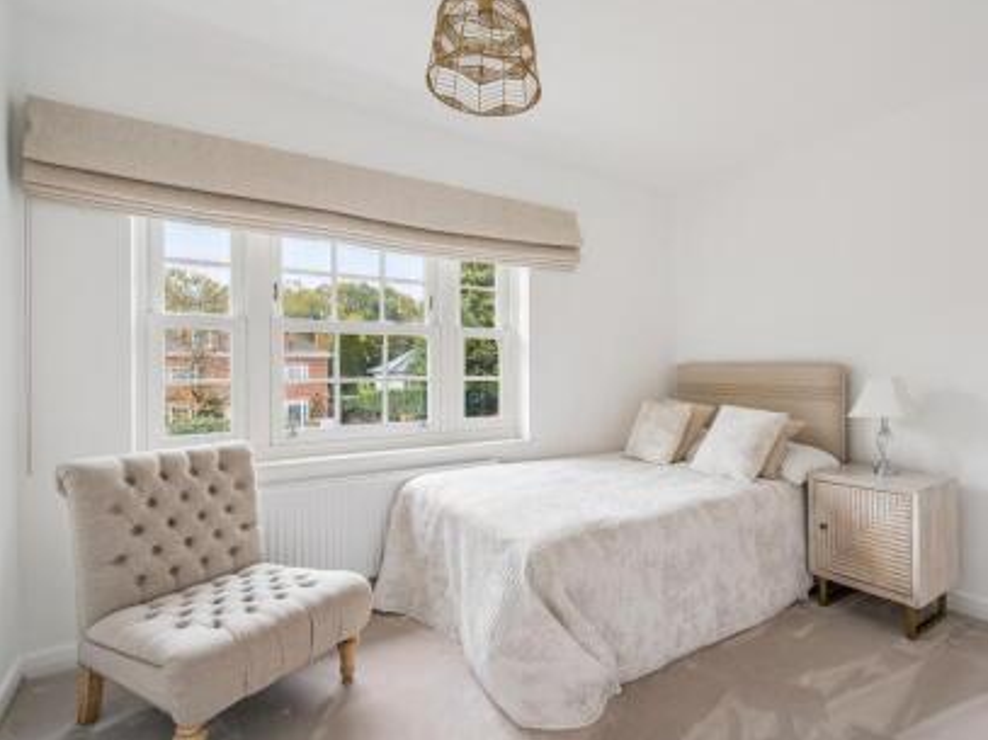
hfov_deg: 87.0
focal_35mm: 18
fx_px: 514
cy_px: 370
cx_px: 575
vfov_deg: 71.6
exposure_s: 1/2.5
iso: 320
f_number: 5.6
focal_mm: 16
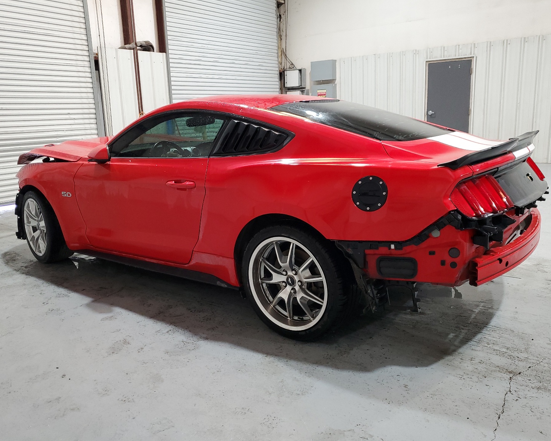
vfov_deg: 51.5
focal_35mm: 28
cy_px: 221
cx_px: 277
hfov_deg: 62.2
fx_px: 457
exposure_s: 1/60.2
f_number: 1.5
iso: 101
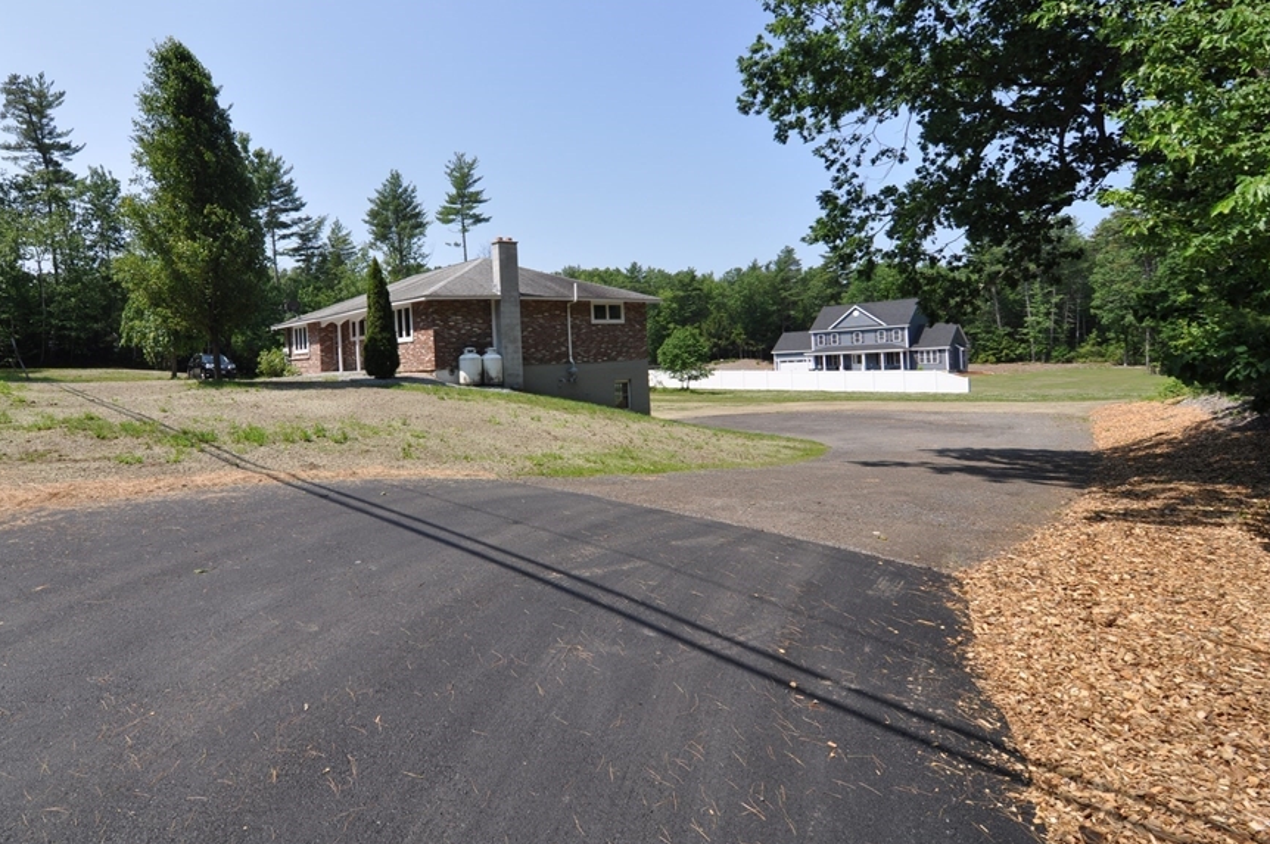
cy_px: 365
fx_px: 691
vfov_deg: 62.6
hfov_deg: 84.4
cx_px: 523
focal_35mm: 20
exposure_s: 1/320
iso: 200
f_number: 9
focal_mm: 11
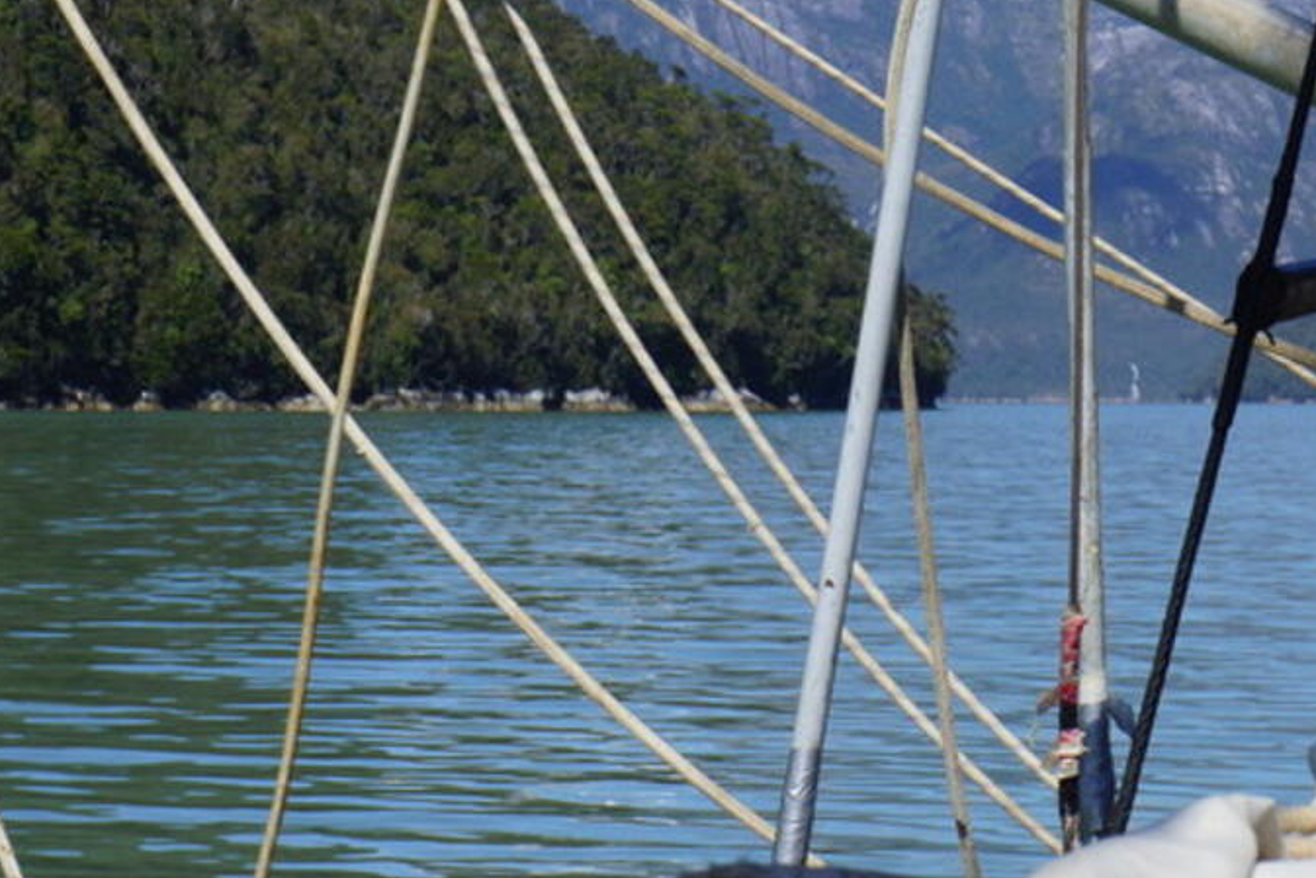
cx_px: 1083
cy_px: 122
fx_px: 5740
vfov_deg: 8.7
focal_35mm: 157
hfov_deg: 13.0
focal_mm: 44
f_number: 13
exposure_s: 1/200
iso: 100
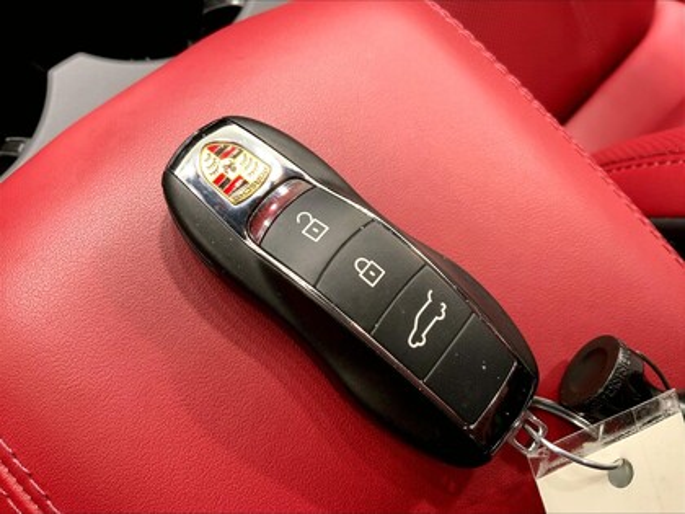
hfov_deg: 61.7
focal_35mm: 29
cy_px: 257
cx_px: 342
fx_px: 574
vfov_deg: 48.2
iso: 64
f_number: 1.8
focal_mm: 3
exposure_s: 1/41
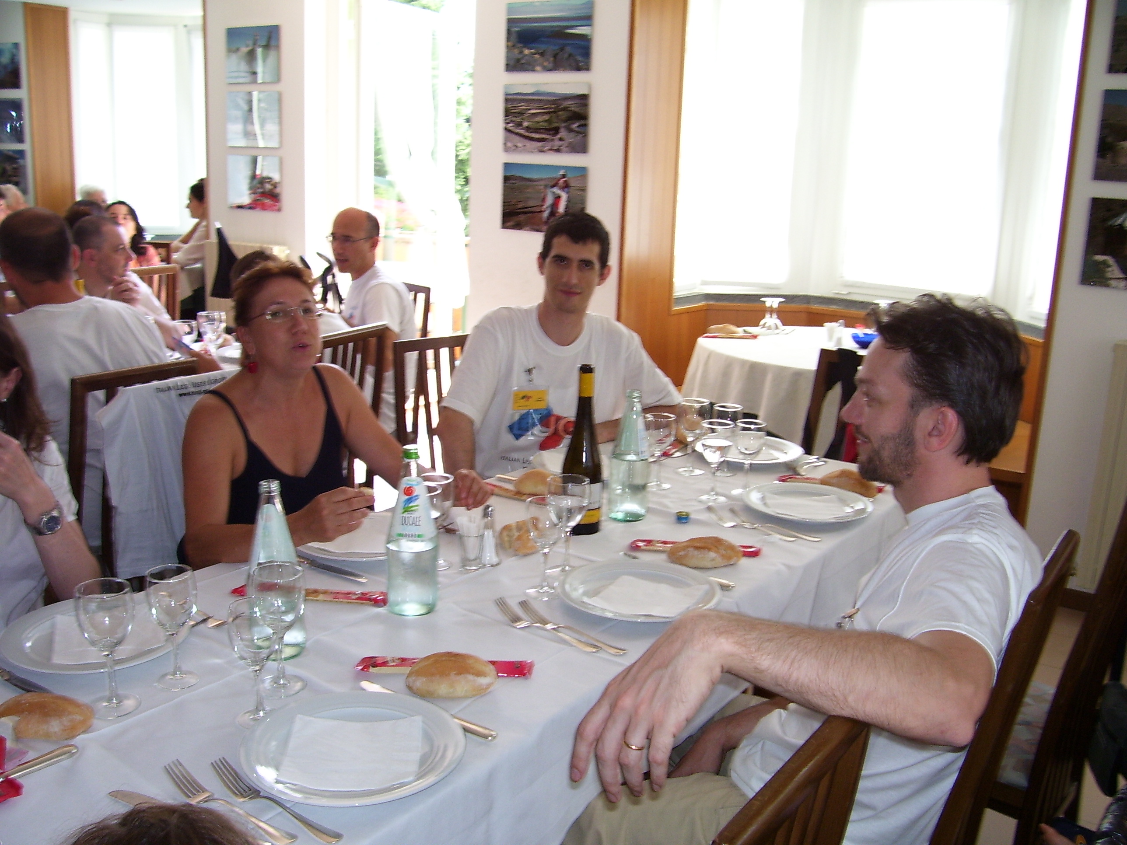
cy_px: 422
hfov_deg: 54.0
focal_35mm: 34
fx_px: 1107
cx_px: 564
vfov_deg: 41.8
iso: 80
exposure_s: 1/60
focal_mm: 5.6
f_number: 2.7
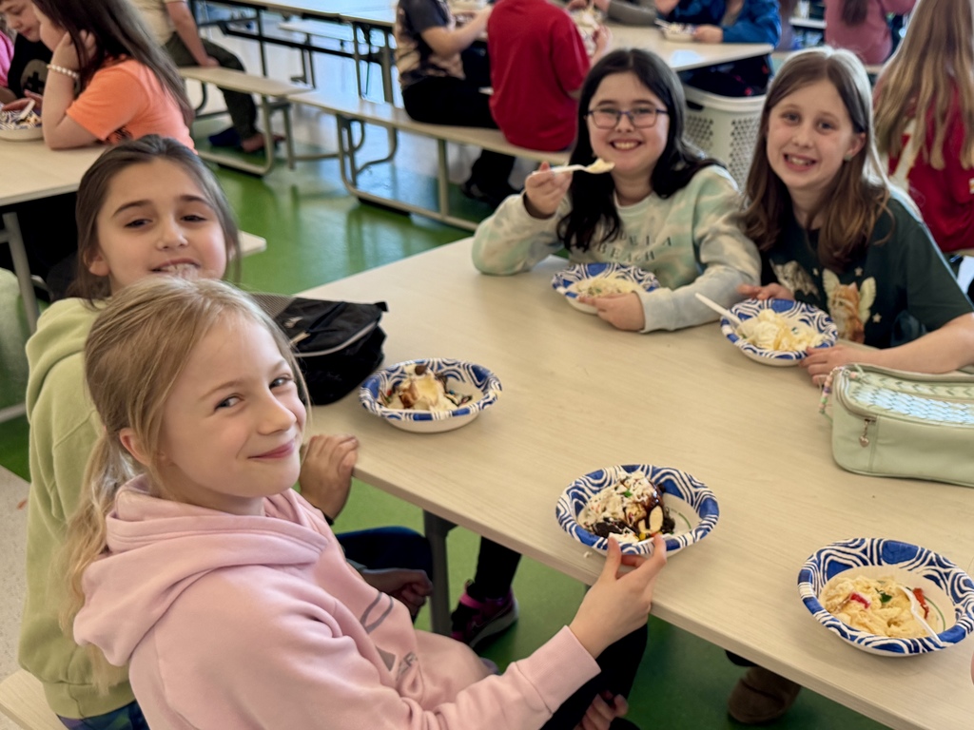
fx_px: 675
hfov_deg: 71.6
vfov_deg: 56.8
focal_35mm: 24
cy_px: 365
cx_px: 487
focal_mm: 6.76
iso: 160
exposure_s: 1/60
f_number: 1.78
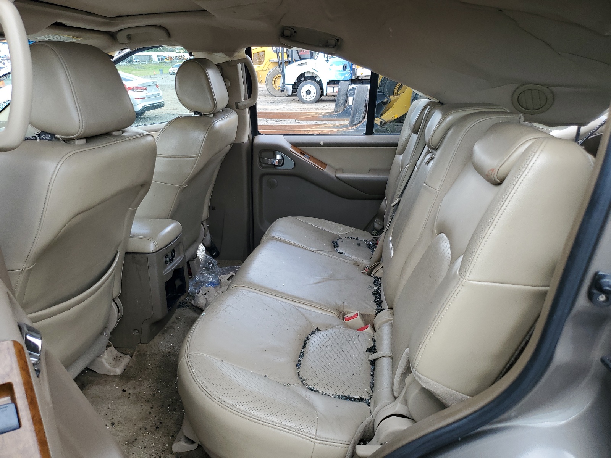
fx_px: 459
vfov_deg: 53.1
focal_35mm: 26
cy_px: 229
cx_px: 306
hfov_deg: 67.3
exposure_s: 1/357
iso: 50
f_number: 1.5
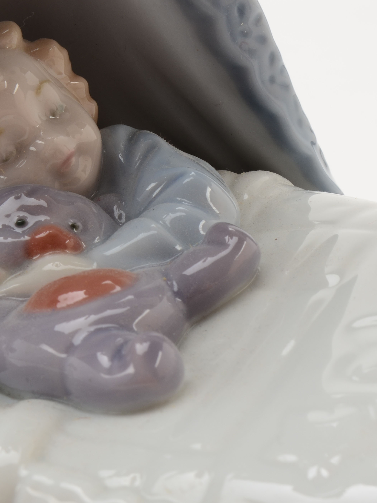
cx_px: 238
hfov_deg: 12.1
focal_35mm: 122
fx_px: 1770
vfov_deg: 16.2
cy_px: 281
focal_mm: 45
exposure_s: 1/160
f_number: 25
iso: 100
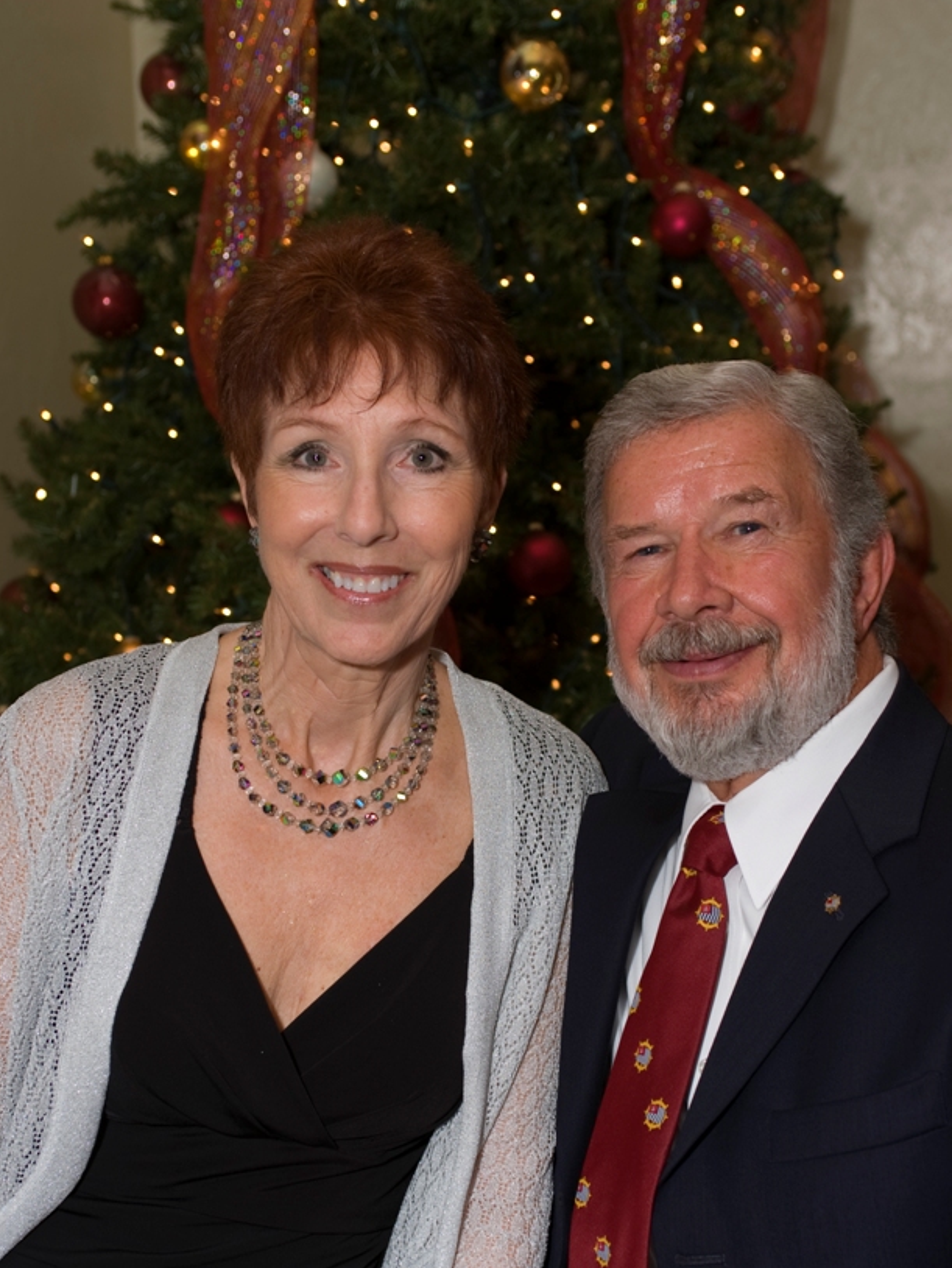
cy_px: 796
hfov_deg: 25.2
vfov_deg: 33.1
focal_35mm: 58
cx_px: 474
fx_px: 2126
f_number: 5
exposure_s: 1/60
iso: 200
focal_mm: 48
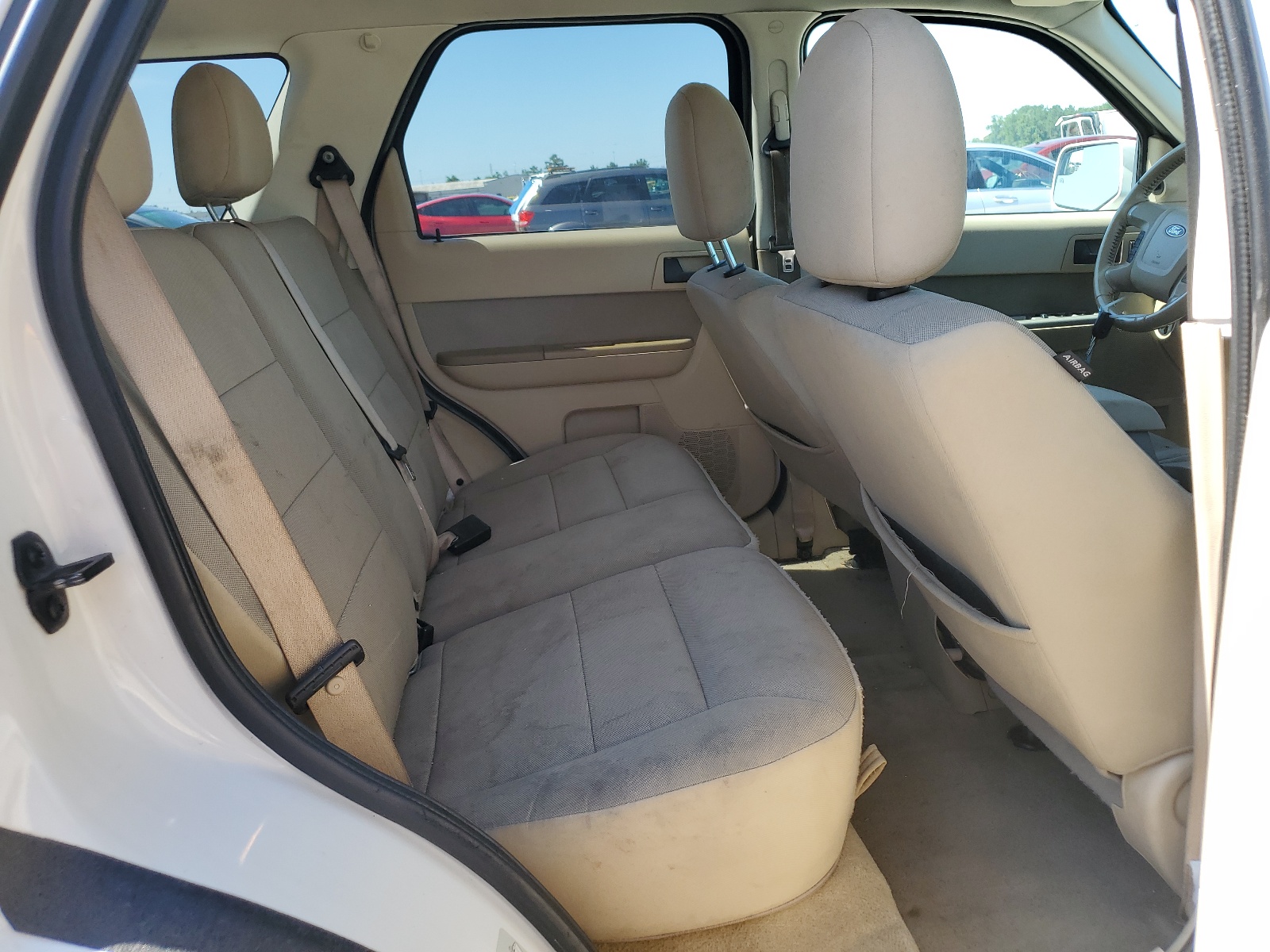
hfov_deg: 67.3
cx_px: 635
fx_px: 954
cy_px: 476
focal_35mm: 26
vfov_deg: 53.1
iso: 50
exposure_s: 1/556
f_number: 1.5
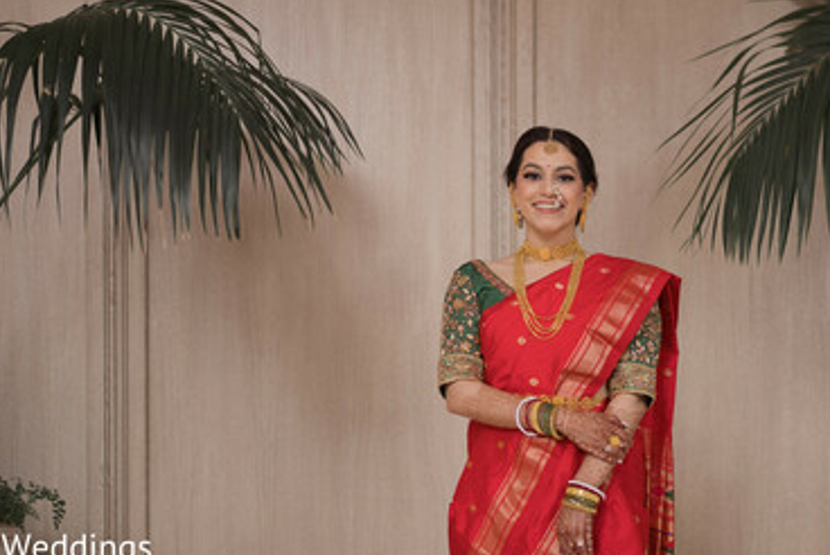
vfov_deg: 23.6
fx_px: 1315
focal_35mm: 57
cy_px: 131
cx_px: 577
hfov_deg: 34.6
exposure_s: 1/160
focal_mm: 35
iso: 125
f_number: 1.4
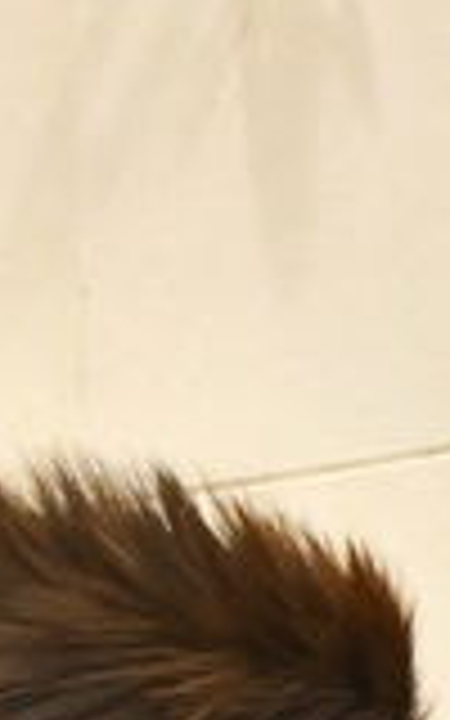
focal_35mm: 249
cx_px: 806
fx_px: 4886
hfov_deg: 5.2
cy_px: 1370
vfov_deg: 8.1
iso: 3200
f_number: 5.6
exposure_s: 1/250
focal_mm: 28
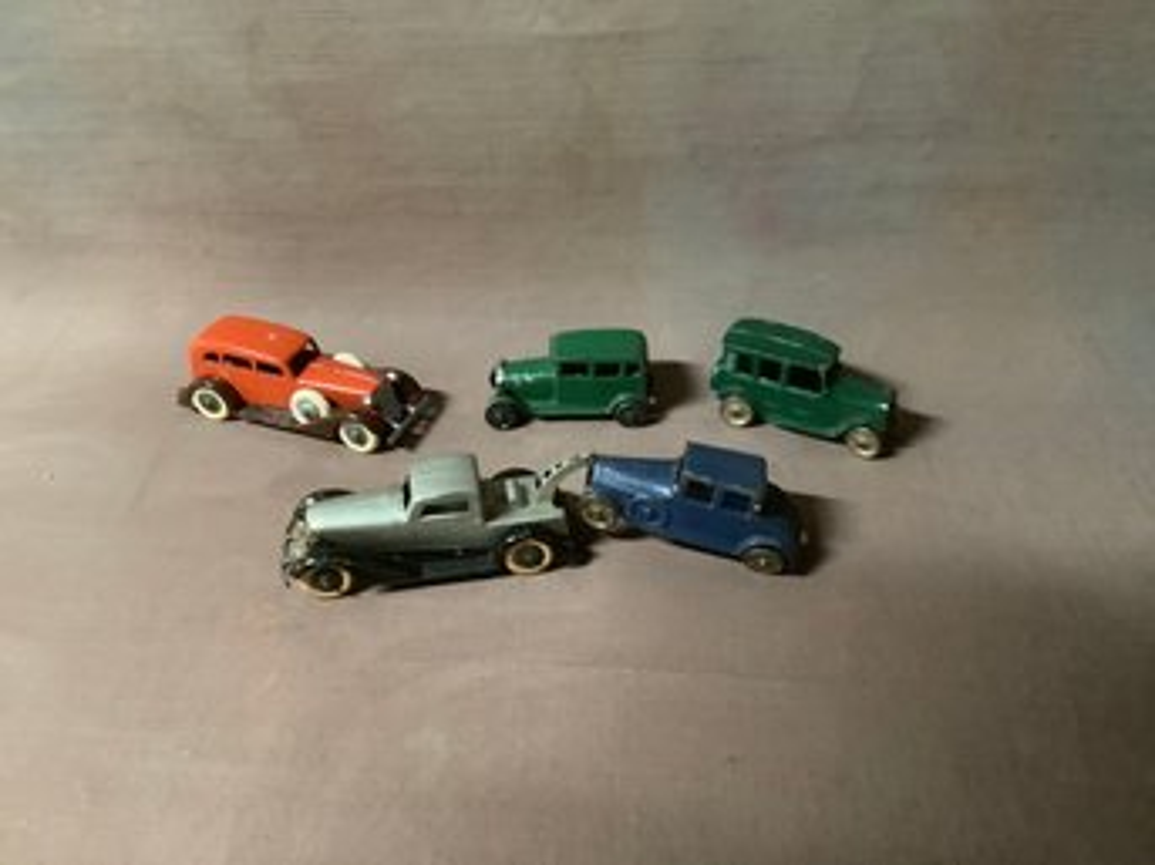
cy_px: 432
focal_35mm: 31
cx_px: 578
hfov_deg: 58.4
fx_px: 1034
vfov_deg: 45.4
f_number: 2.4
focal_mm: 3.3
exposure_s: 1/20
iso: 640
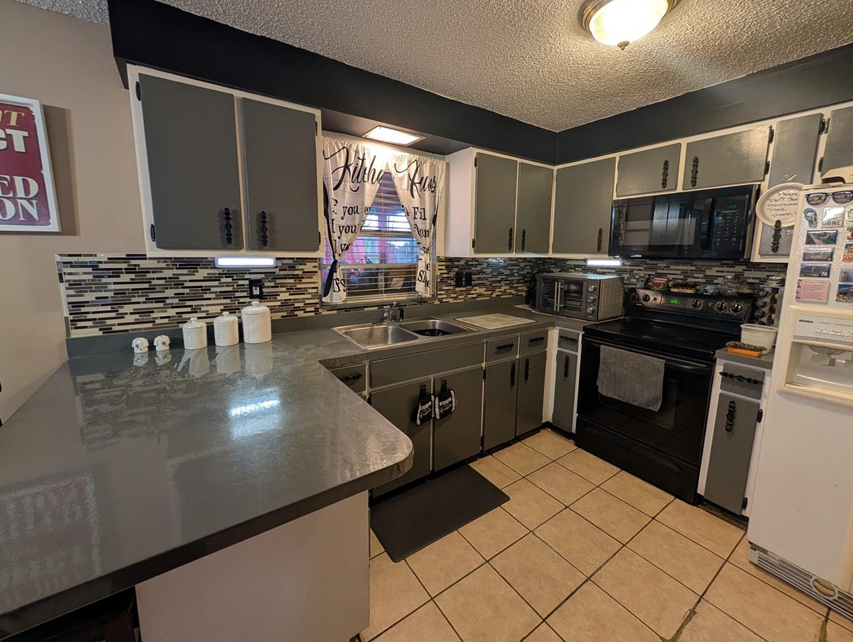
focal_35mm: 13
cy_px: 303
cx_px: 429
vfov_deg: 90.0
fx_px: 321
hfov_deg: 106.1
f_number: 1.7
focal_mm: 2.02
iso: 79
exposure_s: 1/30
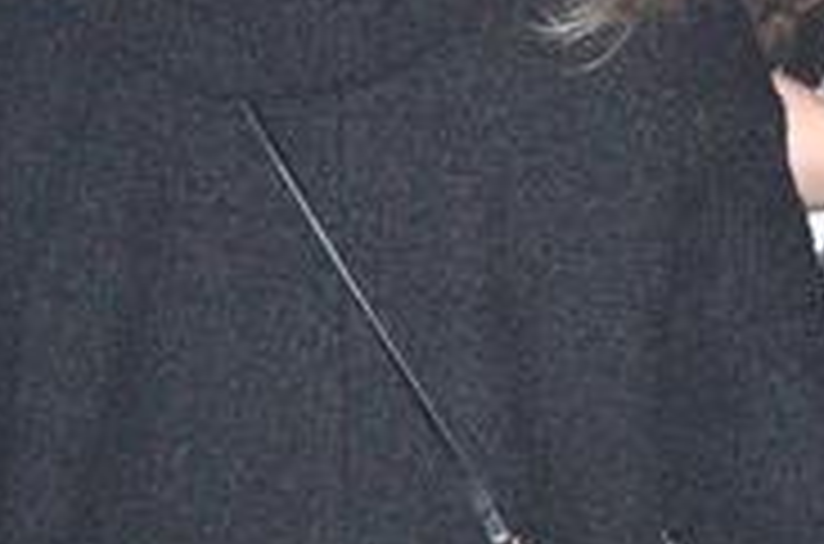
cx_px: 1459
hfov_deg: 4.4
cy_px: 142
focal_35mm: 461
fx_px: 10524
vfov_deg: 3.0
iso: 3200
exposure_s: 1/60
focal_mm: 66
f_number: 5.6
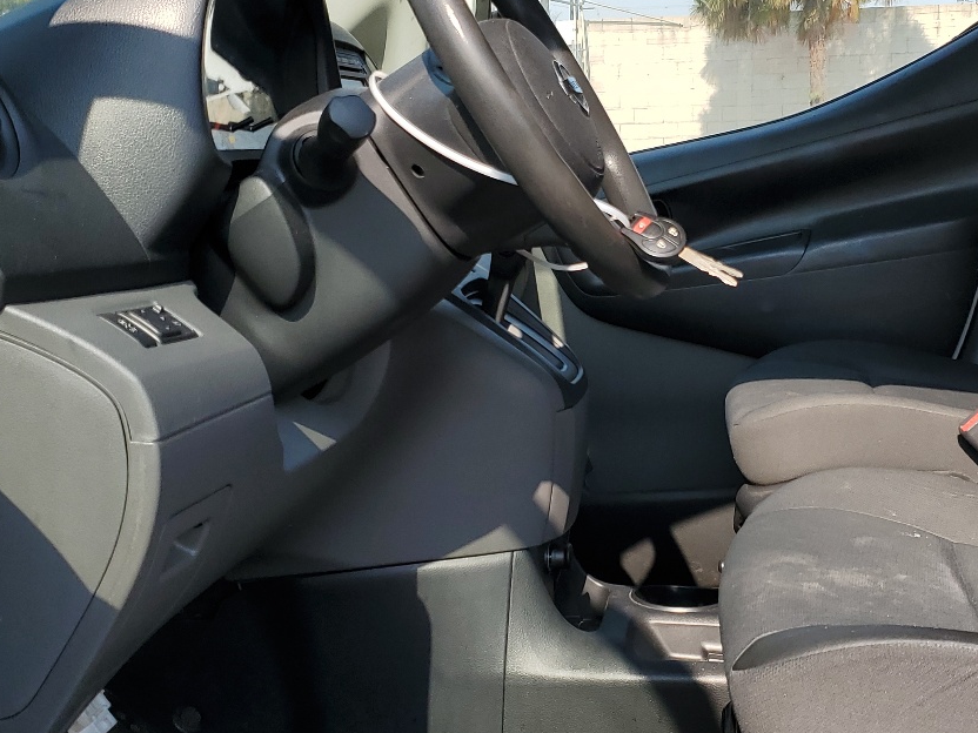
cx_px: 623
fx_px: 1413
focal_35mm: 50
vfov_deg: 29.1
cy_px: 365
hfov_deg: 37.9
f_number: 1.5
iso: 50
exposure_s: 1/1667
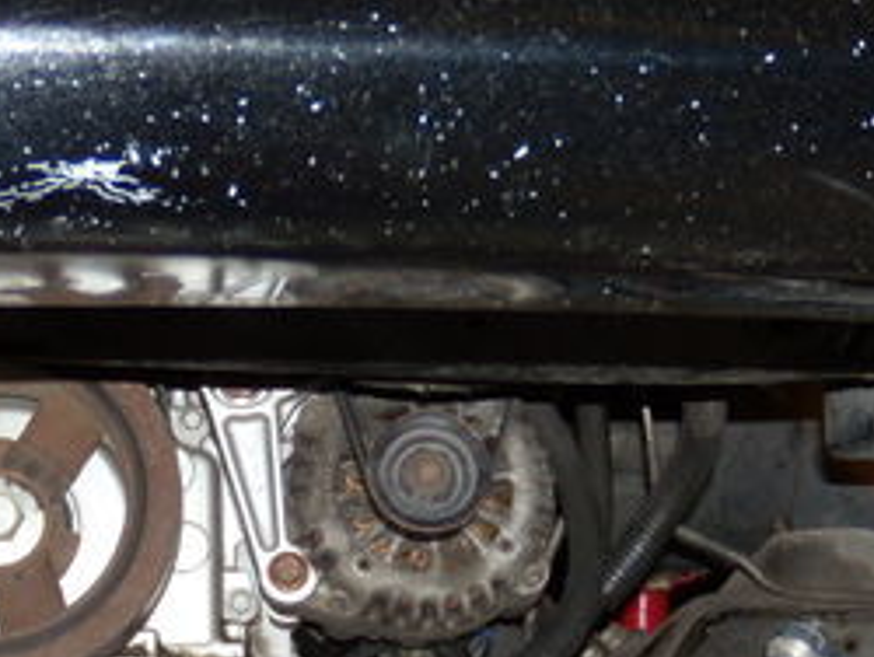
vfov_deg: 15.6
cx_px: 178
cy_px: 748
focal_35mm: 92
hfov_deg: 21.0
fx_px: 2325
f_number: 3.6
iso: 125
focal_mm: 6.4
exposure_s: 1/30
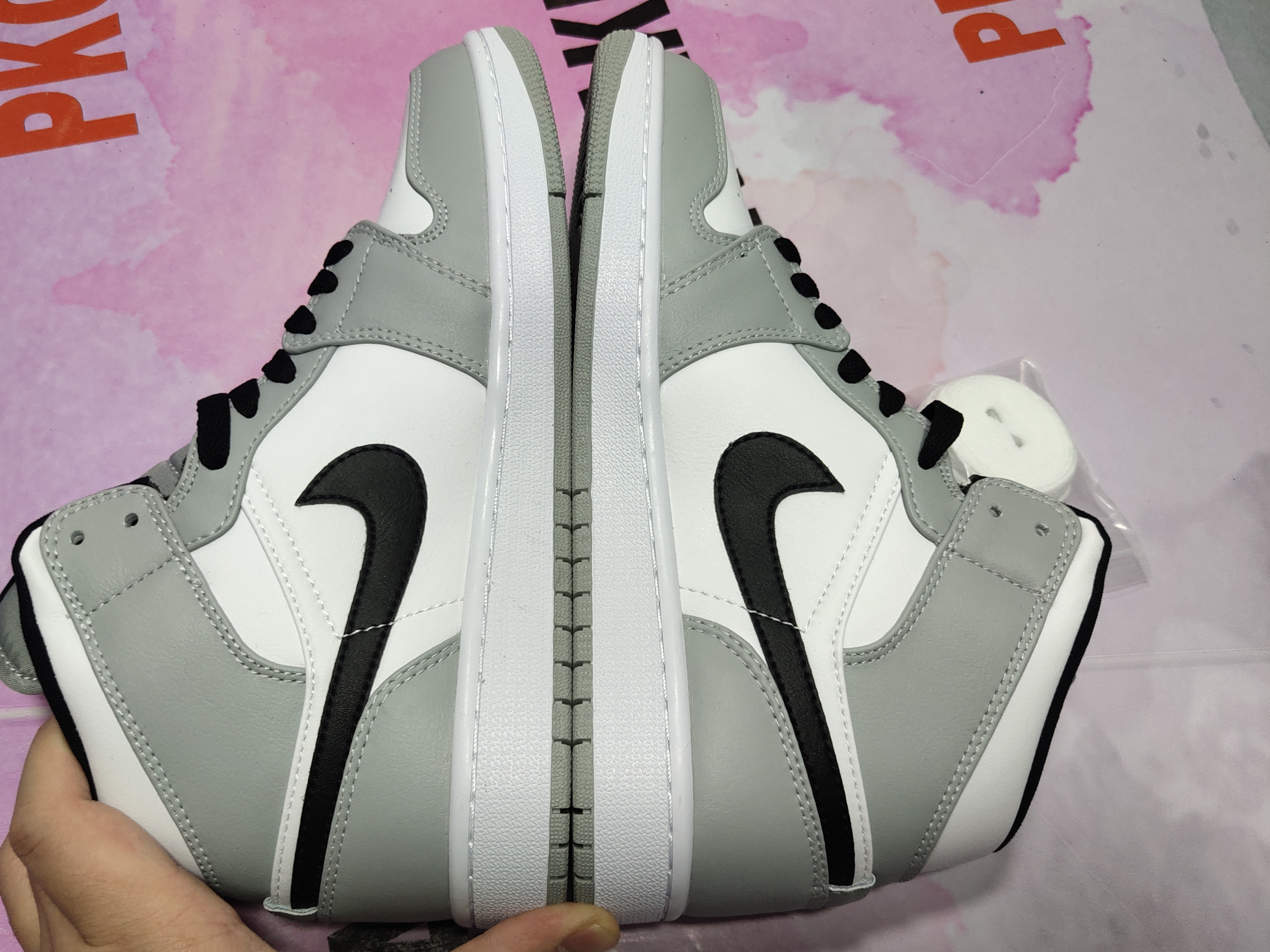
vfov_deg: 42.9
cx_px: 574
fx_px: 1211
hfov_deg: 55.3
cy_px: 519
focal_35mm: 33
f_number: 1.79
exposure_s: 1/100
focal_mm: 4.35
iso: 55
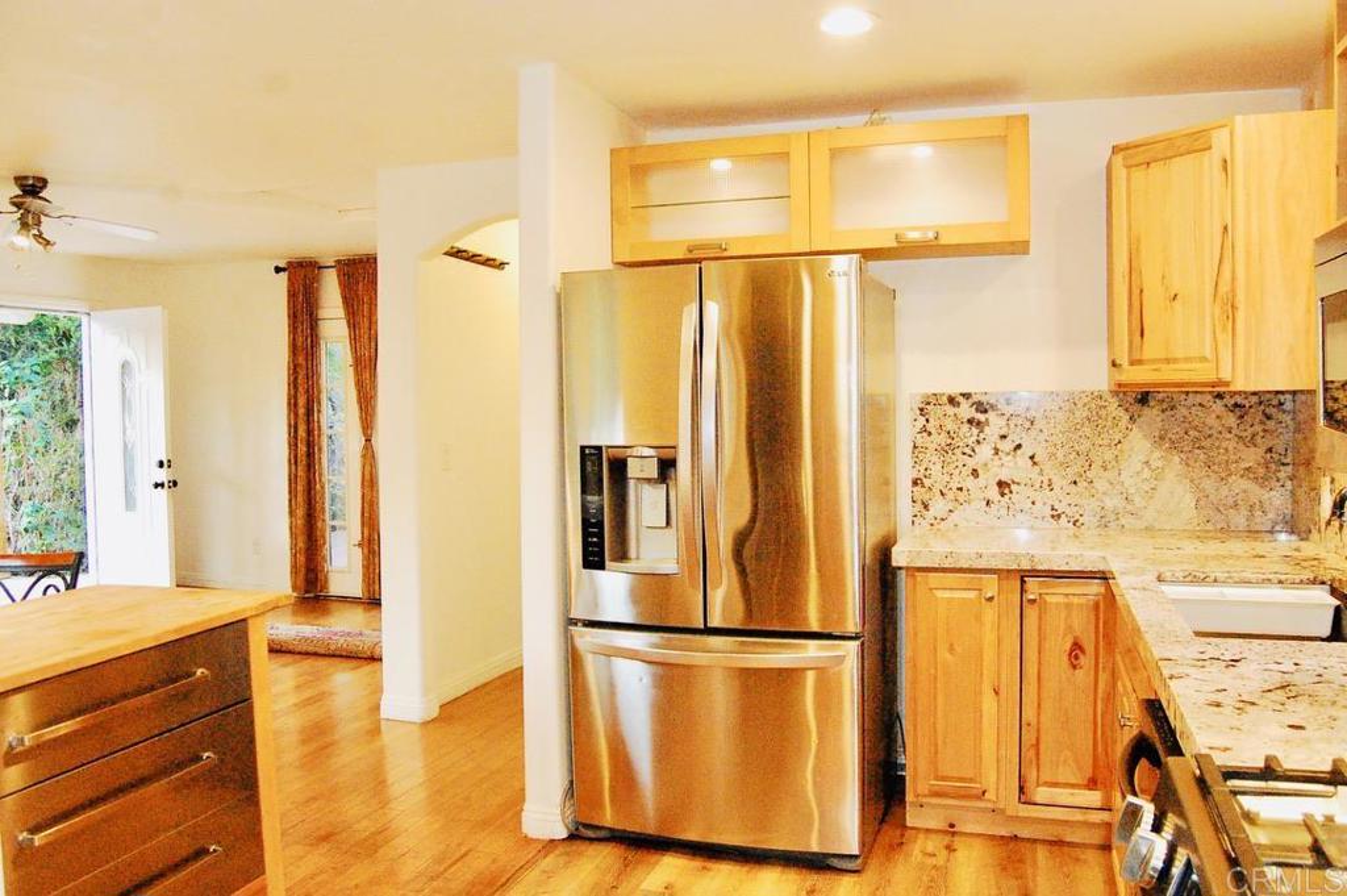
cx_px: 674
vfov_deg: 47.9
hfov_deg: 67.4
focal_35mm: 27
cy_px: 448
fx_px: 1009
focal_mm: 18
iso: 3200
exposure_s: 1/80
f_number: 5.6
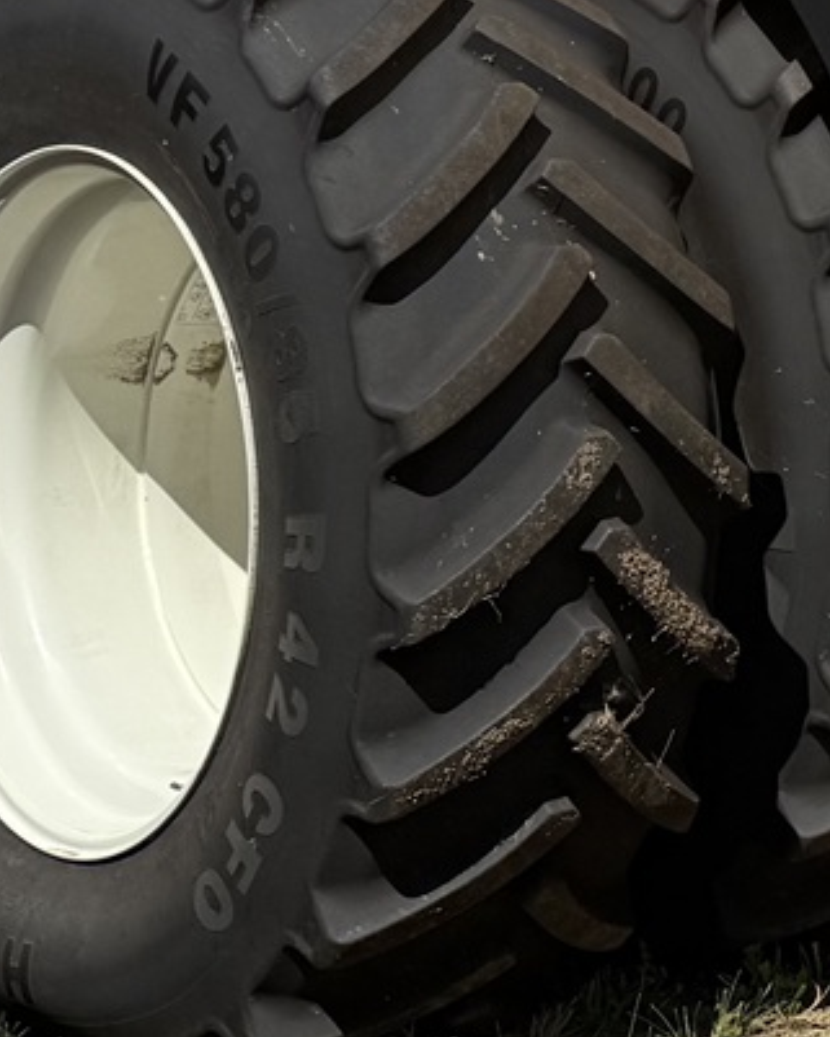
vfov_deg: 18.8
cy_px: 58
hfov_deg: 11.8
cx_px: 2137
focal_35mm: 100
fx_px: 3069
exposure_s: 1/6711
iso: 80
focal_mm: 6.76
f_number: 1.78
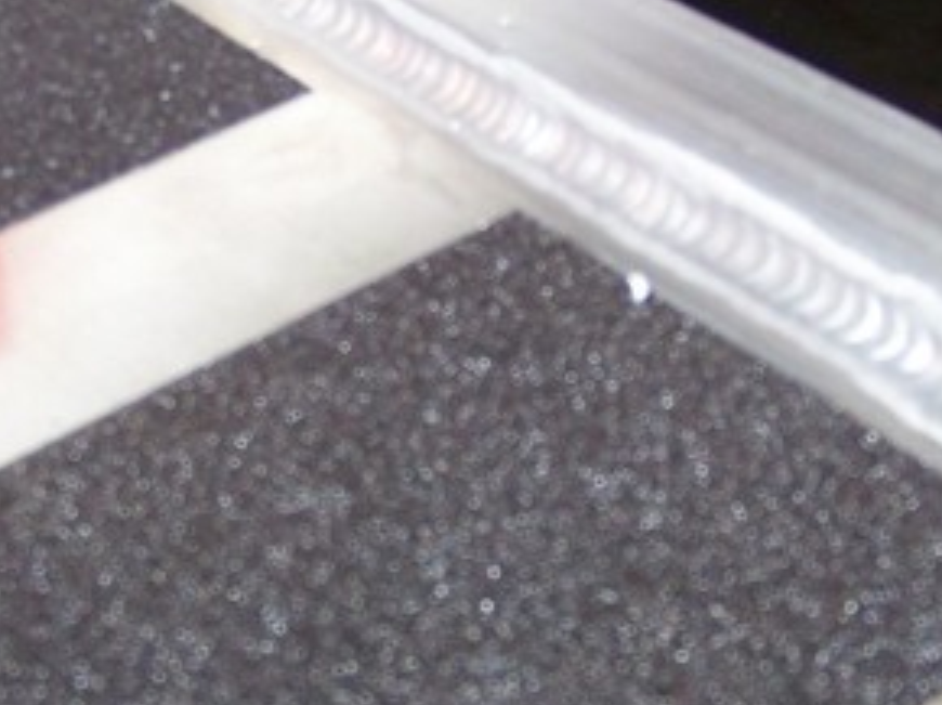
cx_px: 604
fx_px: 2366
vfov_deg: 16.9
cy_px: 434
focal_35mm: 87
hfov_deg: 22.5
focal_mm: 5.85
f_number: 2.8
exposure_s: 1/30
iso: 200
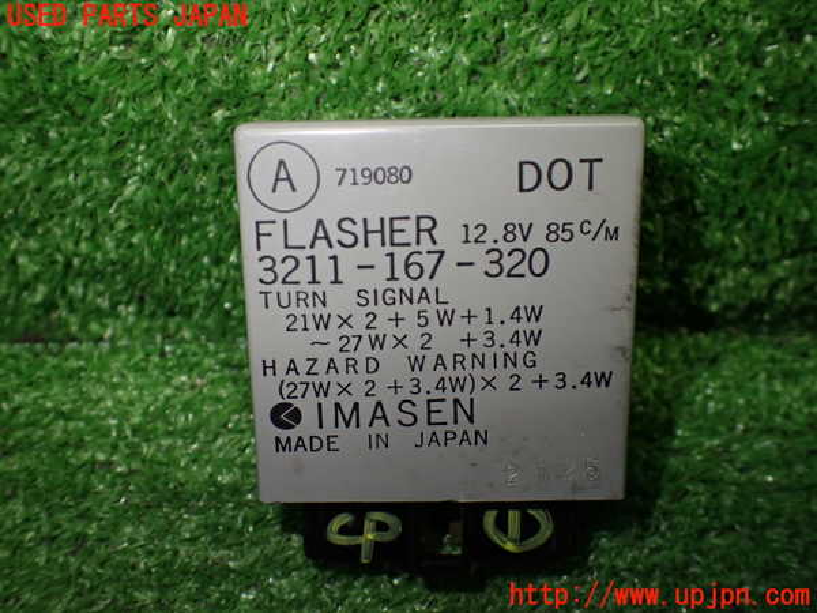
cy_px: 306
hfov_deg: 60.0
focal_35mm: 30
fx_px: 708
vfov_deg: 46.8
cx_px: 408
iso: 250
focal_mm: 5.4
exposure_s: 1/125
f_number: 2.3
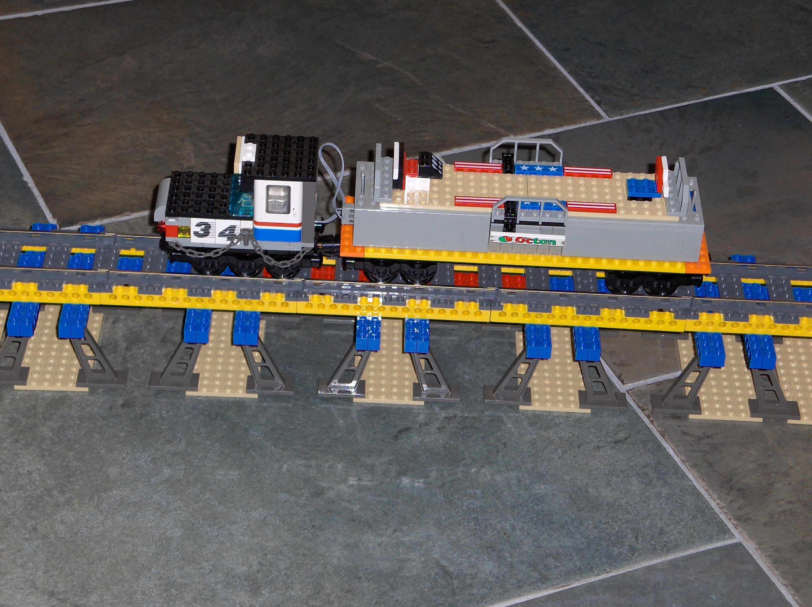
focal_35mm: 74
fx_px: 1733
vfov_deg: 19.8
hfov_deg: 26.4
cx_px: 406
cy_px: 304
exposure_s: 1/90
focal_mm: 15.2
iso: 60
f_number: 3.6
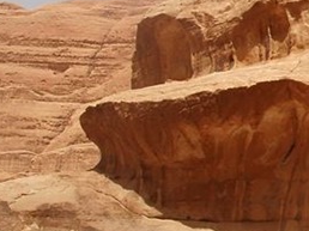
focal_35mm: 103
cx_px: 578
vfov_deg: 14.3
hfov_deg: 15.9
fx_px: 919
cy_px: 120
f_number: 11
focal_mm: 18
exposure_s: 1/500
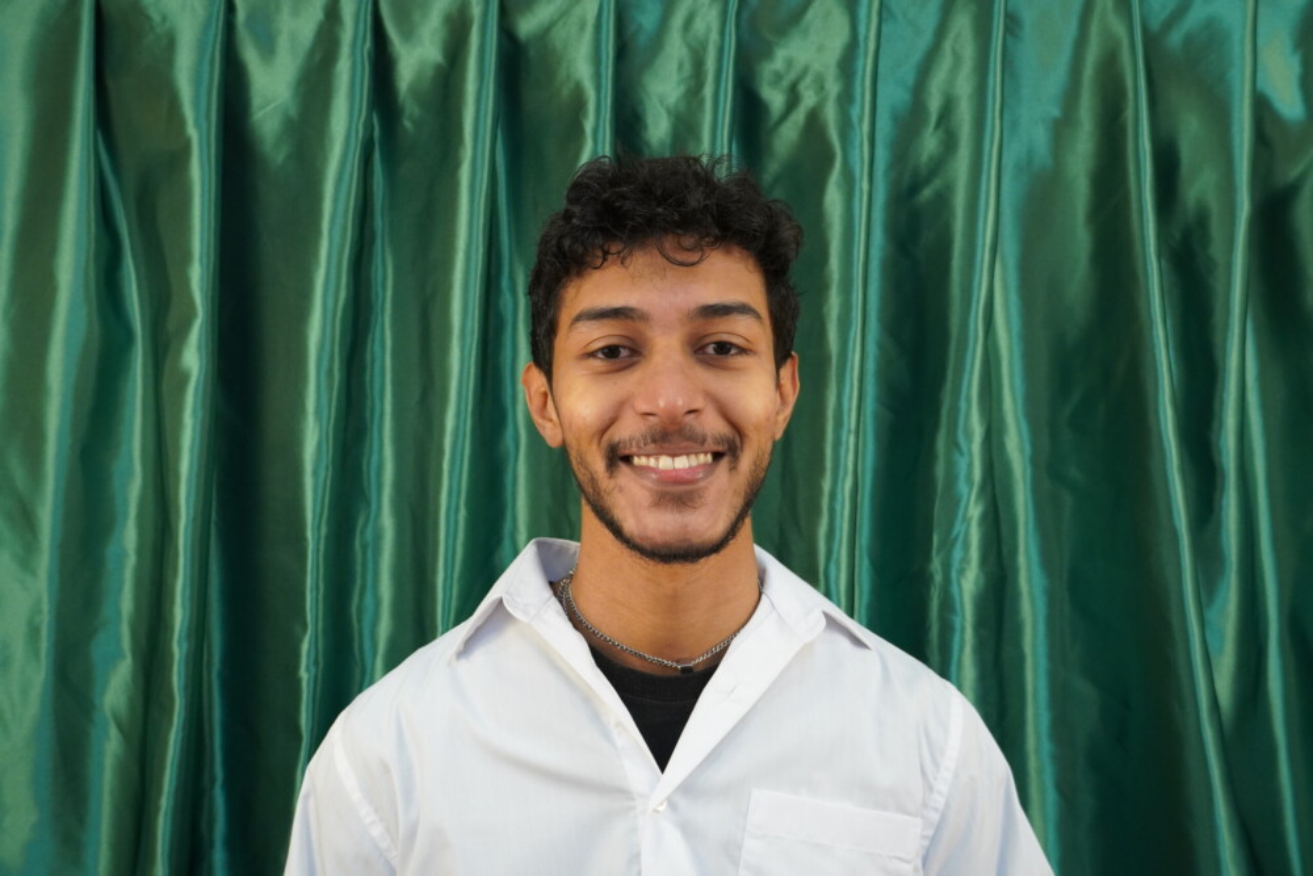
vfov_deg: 33.0
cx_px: 656
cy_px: 438
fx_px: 1477
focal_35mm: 40
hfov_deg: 47.9
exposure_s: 1/160
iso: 1250
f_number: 4.5
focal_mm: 27
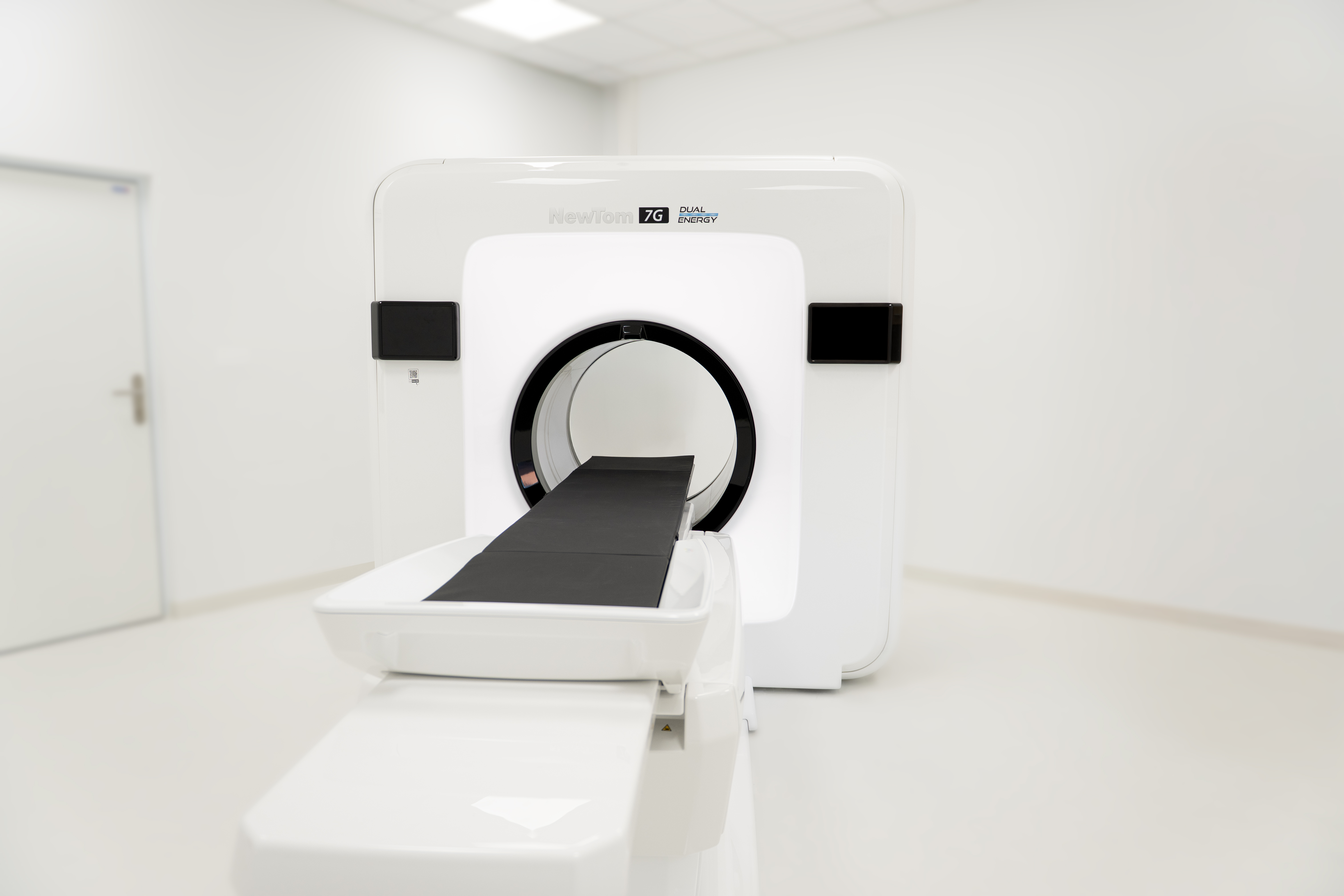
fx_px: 896
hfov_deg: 73.7
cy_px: 448
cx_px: 672
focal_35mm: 24
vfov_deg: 53.1
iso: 100
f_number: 2.8
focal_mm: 24
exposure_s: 1/200
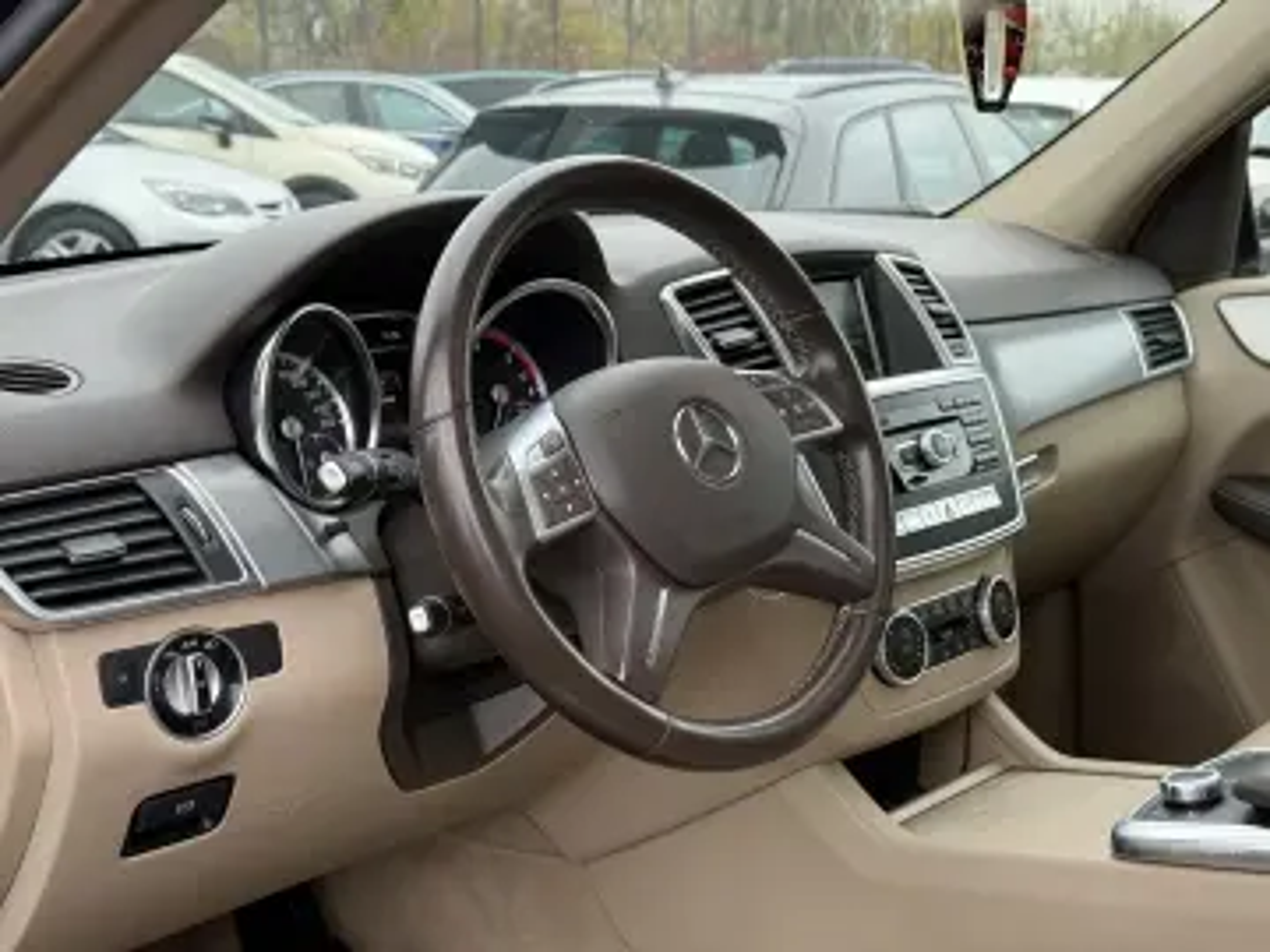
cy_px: 476
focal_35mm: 48
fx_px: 1761
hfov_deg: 39.7
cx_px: 635
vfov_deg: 30.3
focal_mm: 6.76
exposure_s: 1/186
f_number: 1.78
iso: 64
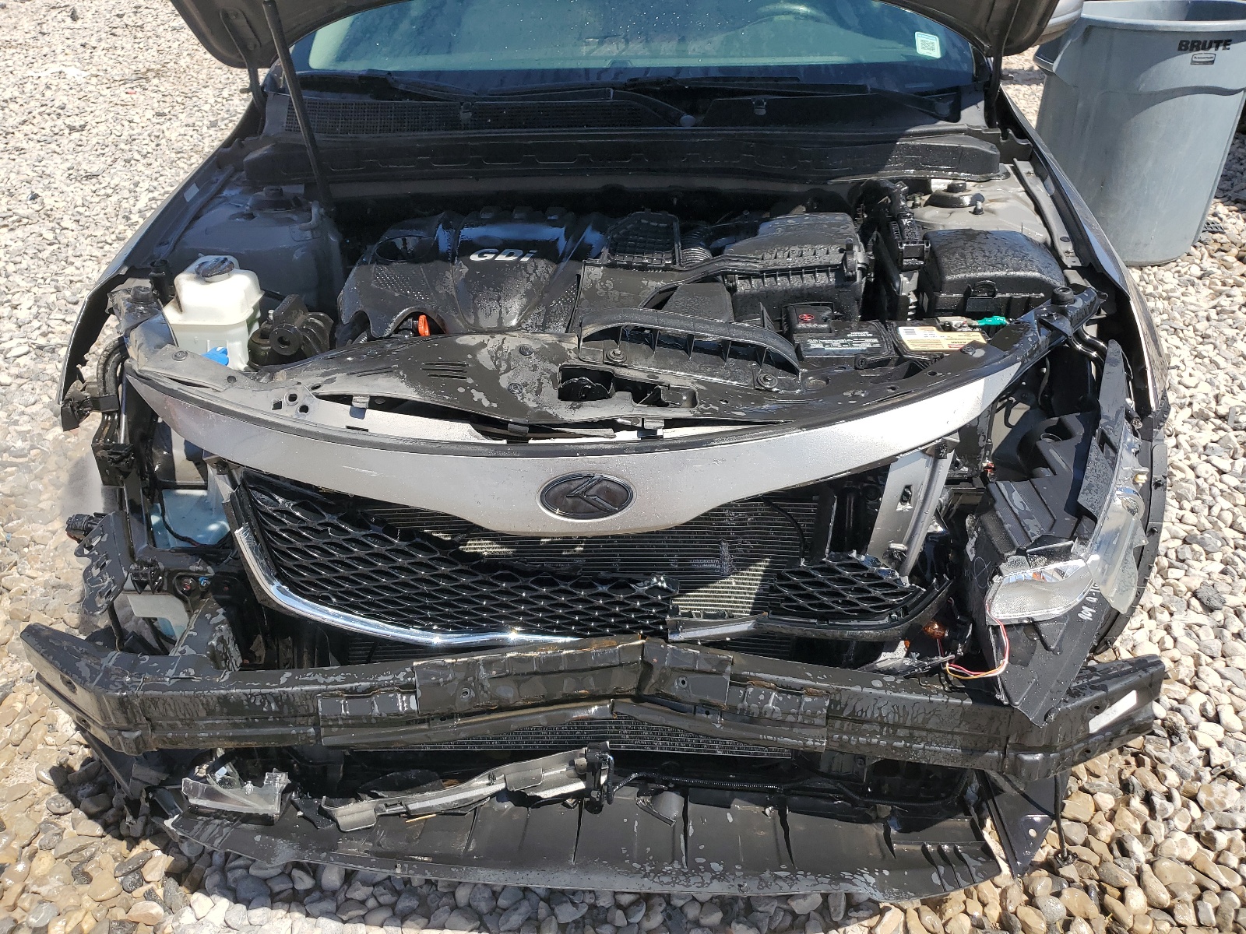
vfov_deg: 53.1
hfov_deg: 67.3
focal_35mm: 26
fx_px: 936
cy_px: 467
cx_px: 623
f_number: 1.5
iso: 50
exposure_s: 1/2500
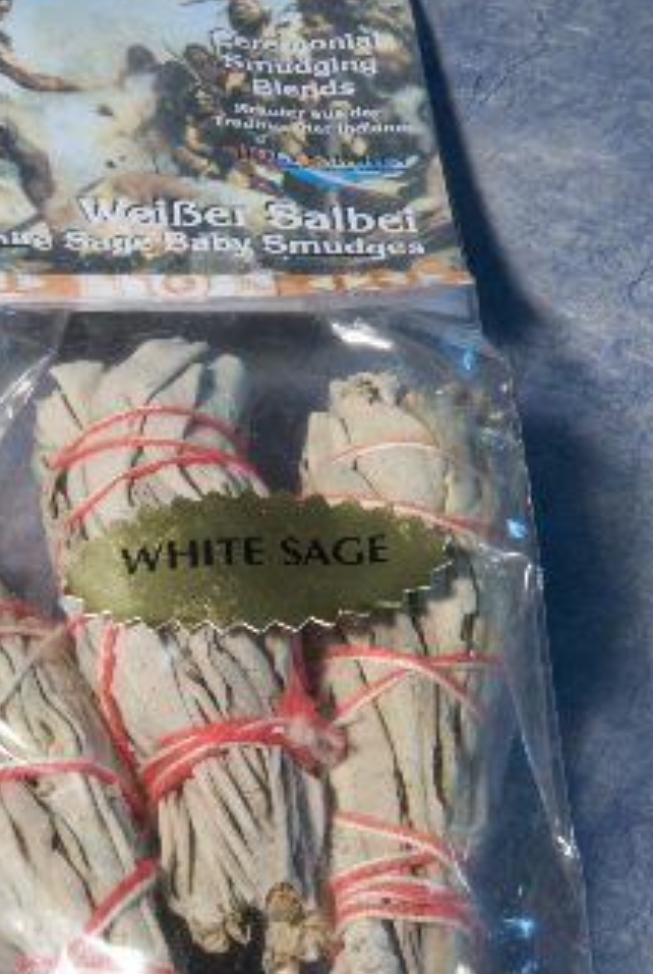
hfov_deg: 9.8
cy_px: 571
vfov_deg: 14.5
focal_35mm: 141
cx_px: 233
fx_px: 3820
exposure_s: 1/1.6
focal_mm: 60
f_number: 36
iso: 100
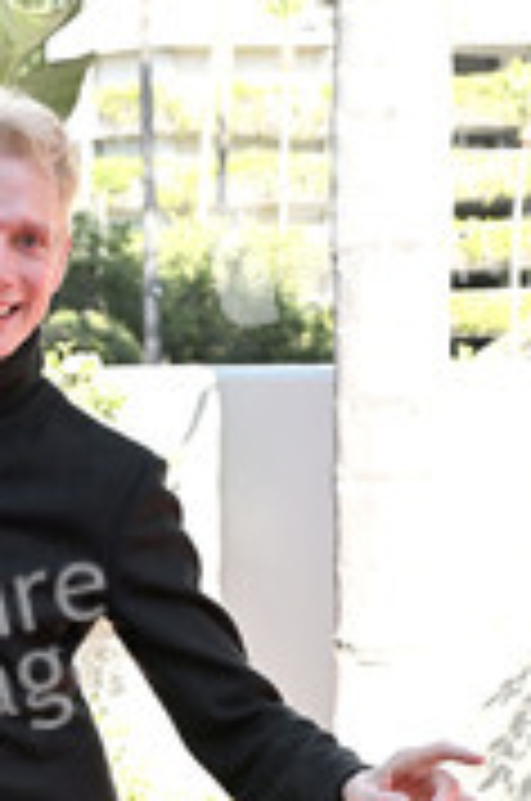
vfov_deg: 23.5
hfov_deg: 16.5
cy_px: 896
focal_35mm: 81
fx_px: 1799
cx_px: 22
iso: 500
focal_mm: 36
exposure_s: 1/320
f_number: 5.6
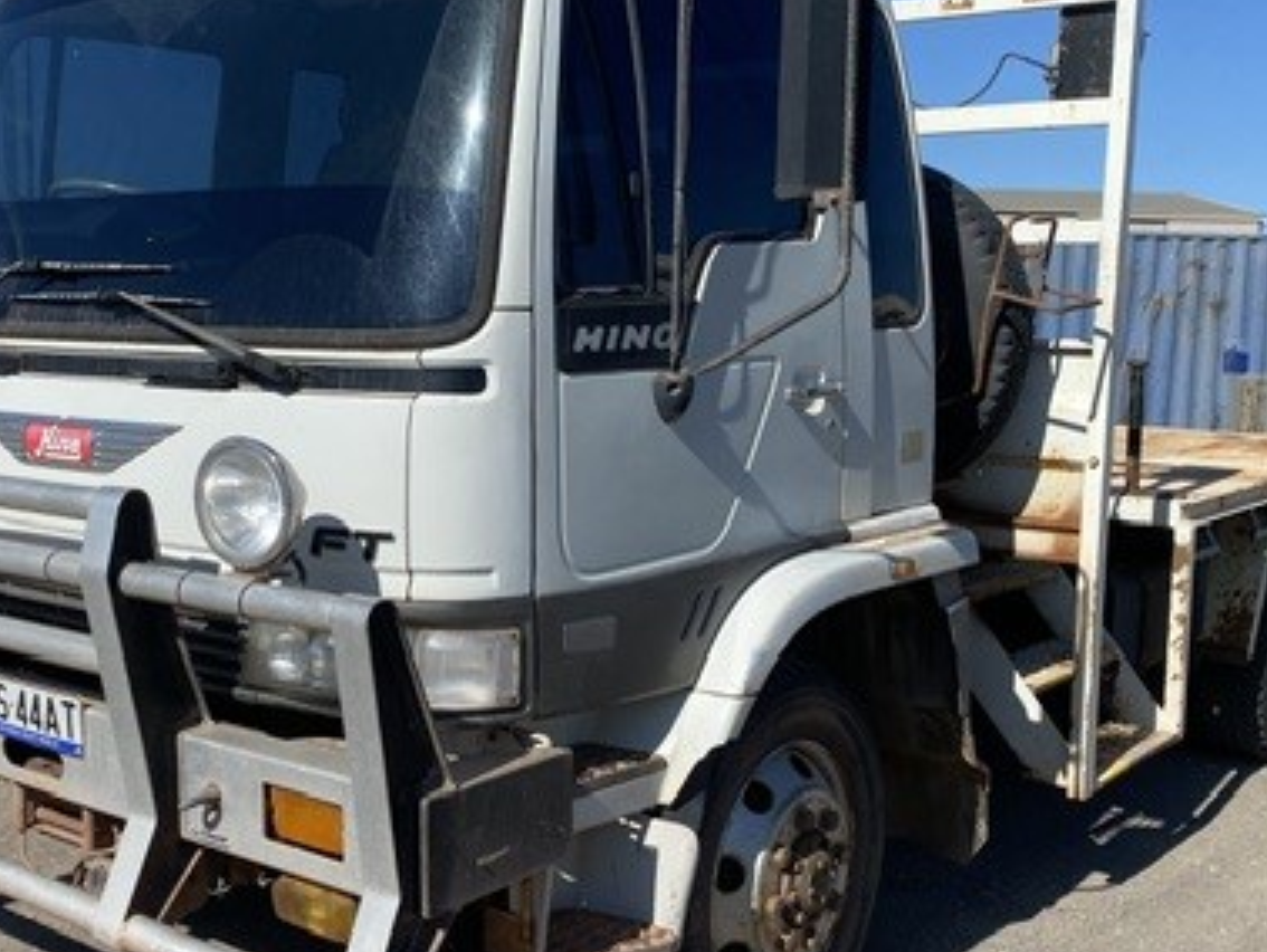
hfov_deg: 42.8
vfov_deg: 32.9
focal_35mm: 44
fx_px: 1611
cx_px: 520
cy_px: 523
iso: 32
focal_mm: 4.25
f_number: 1.8
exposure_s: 1/4274
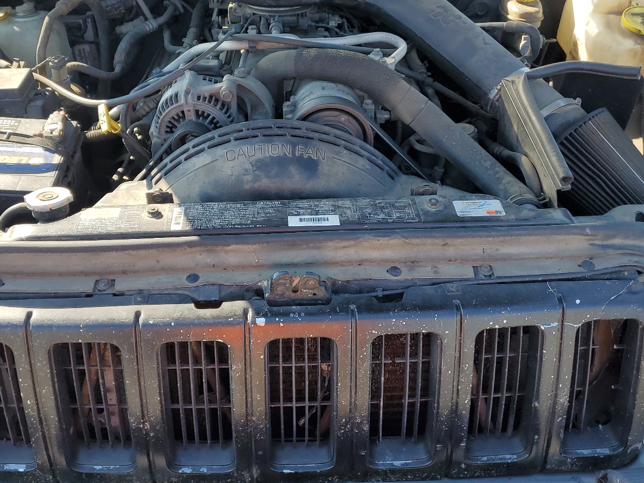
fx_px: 670
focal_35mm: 36
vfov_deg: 39.4
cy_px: 187
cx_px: 290
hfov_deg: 51.3
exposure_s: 1/625
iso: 50
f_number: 1.5
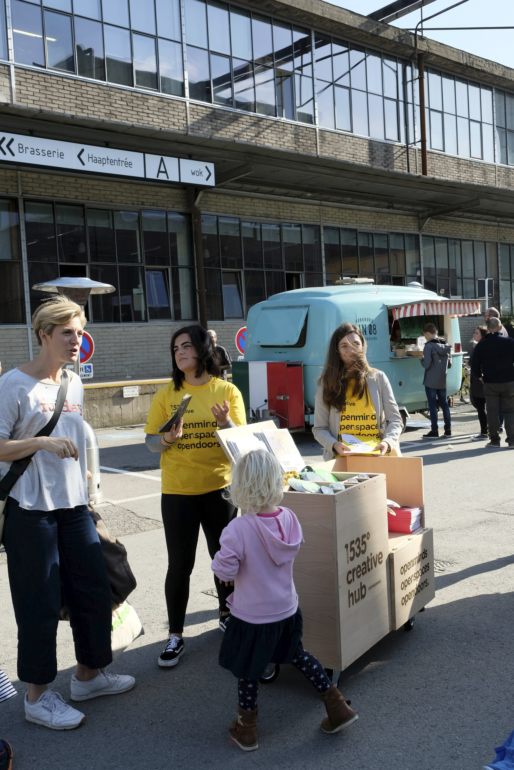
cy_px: 385
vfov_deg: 51.9
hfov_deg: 35.9
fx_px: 792
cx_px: 257
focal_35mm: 37
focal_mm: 24.9
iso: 400
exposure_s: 1/350
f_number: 6.4
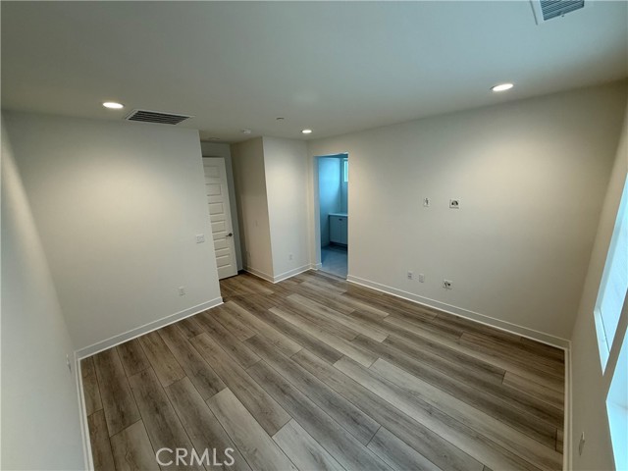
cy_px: 236
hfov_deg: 102.1
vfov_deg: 85.7
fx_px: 254
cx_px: 314
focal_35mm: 14
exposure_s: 1/120
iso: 160
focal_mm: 2.22
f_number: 2.2
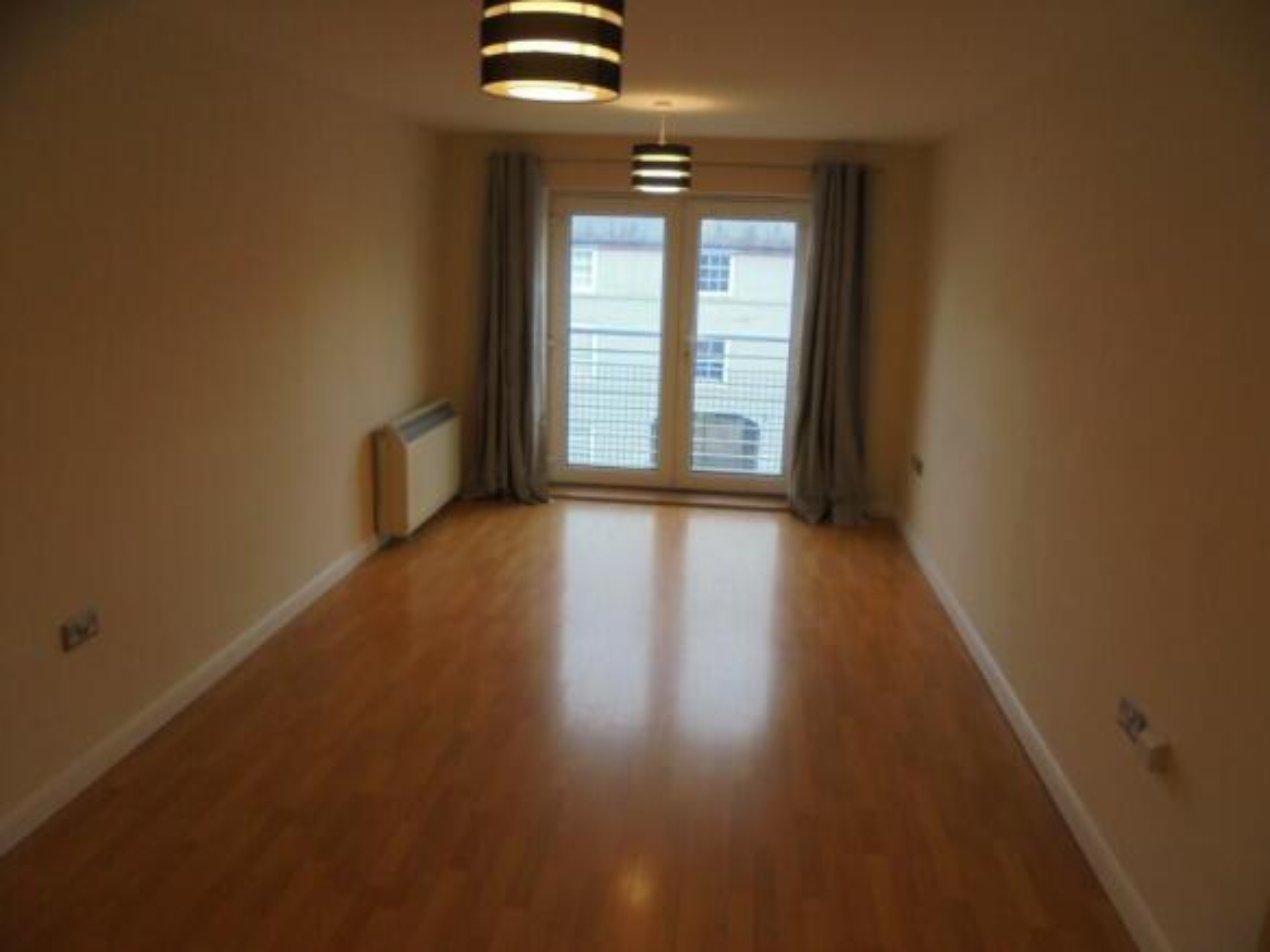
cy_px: 476
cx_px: 635
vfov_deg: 53.0
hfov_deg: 67.3
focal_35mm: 26
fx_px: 954
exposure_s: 1/30
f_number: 3.5
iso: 100
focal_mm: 4.6
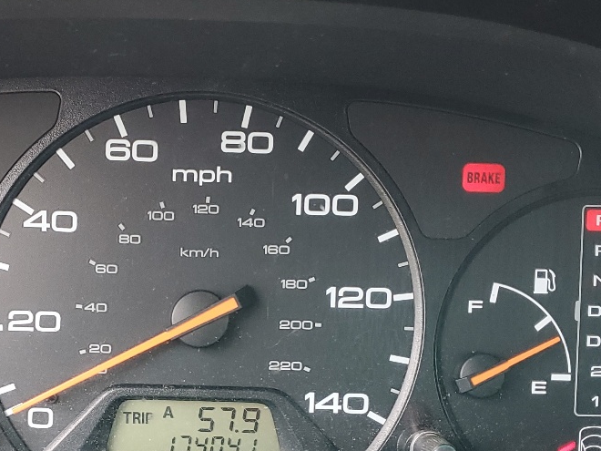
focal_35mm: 63
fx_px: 1094
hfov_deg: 30.3
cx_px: 163
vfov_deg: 23.0
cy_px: 348
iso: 88
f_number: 1.5
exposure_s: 1/60.2
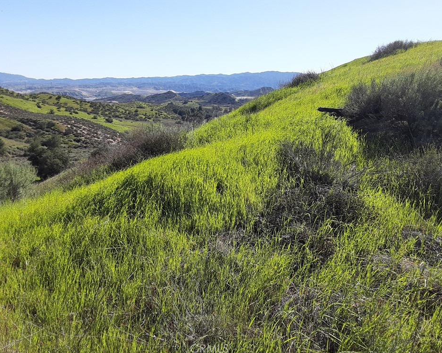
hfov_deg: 60.4
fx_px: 379
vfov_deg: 49.9
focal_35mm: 29
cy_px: 173
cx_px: 234
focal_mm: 2.91
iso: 40
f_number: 1.9
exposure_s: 1/1453
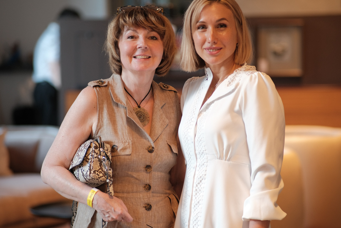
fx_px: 1326
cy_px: 111
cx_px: 172
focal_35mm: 140
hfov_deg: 14.7
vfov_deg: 9.8
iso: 500
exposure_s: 1/125
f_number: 1.8
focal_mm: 85
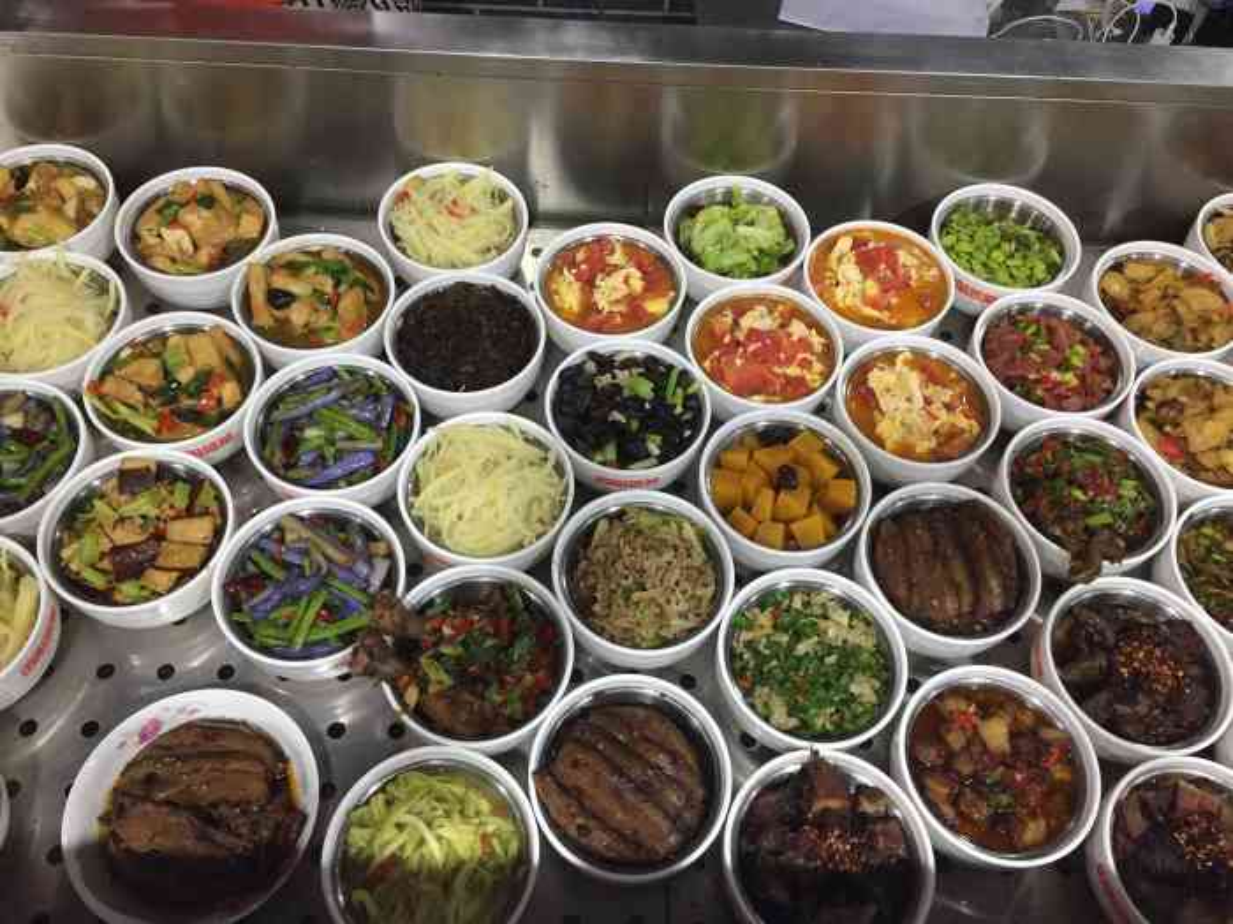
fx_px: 1033
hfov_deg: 61.7
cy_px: 462
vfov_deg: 48.2
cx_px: 616
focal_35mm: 29
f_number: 2.2
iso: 200
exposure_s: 1/33
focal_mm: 4.15
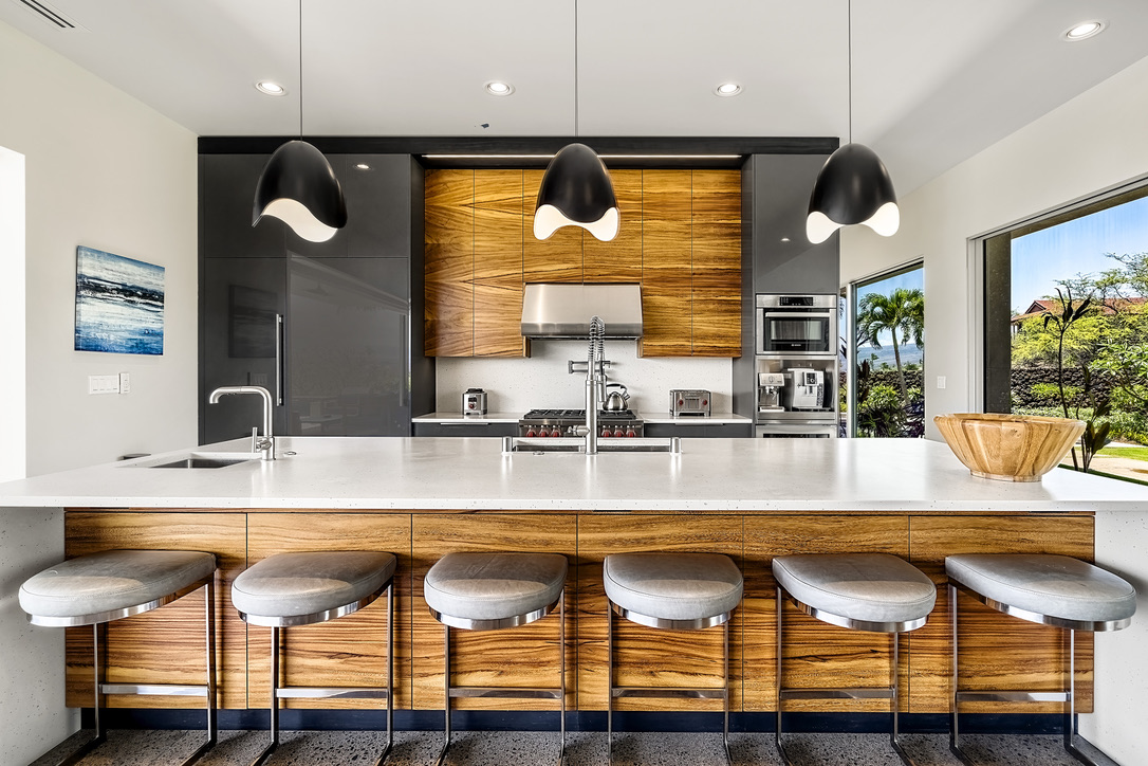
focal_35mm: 16
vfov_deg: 73.7
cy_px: 383
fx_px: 510
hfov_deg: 96.7
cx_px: 574
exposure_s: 1/30
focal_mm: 16
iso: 320
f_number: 8
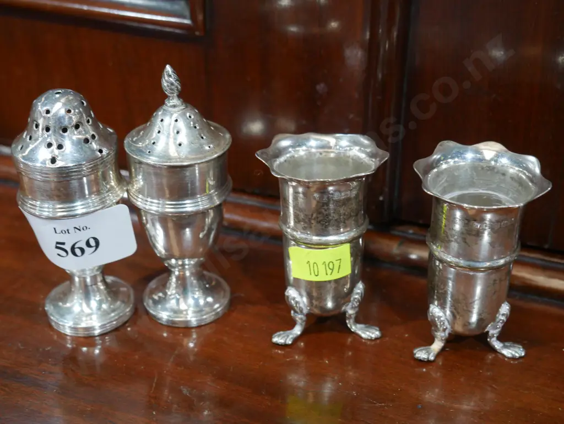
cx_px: 282
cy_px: 212
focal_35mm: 52
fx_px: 848
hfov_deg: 36.8
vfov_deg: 28.1
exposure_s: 1/60
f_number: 5.3
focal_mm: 26
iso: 1250
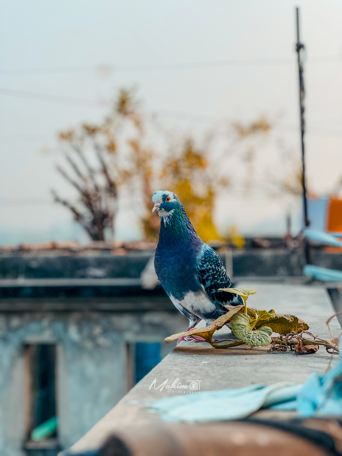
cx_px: 171
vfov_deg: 25.3
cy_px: 228
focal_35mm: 77
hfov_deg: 19.1
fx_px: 1014
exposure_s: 1/270
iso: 25
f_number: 2.8
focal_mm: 9
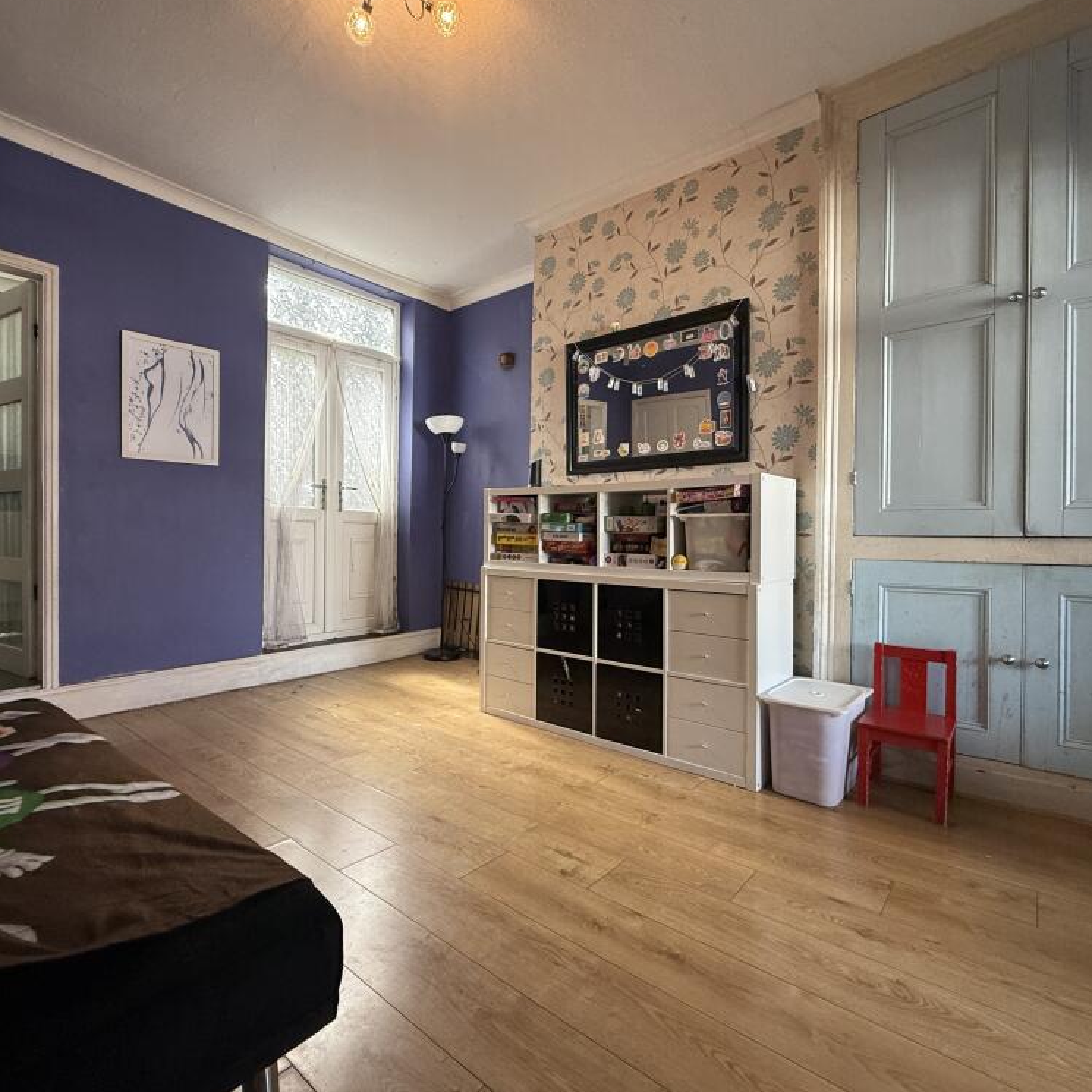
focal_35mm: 17
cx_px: 538
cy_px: 541
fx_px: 607
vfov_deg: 84.0
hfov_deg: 84.0
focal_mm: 2.22
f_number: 2.2
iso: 200
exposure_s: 1/99
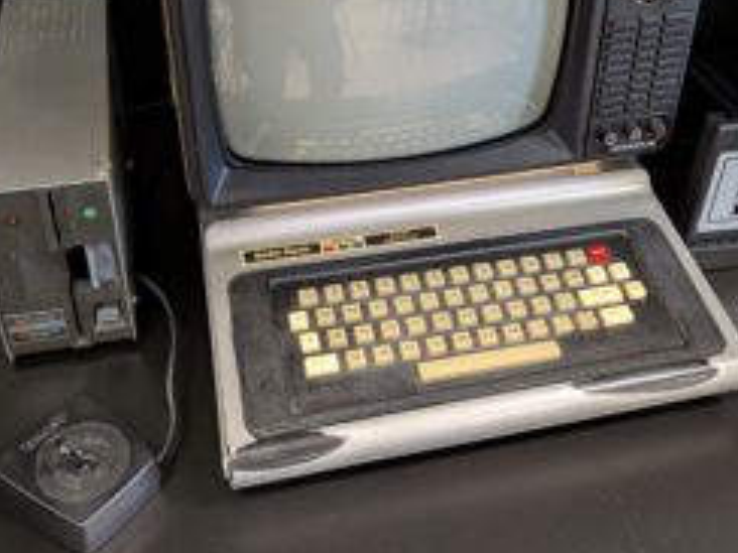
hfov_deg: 45.6
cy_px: 145
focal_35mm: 41
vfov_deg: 34.5
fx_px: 874
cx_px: 426
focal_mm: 5.43
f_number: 1.89
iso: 306
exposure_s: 1/24
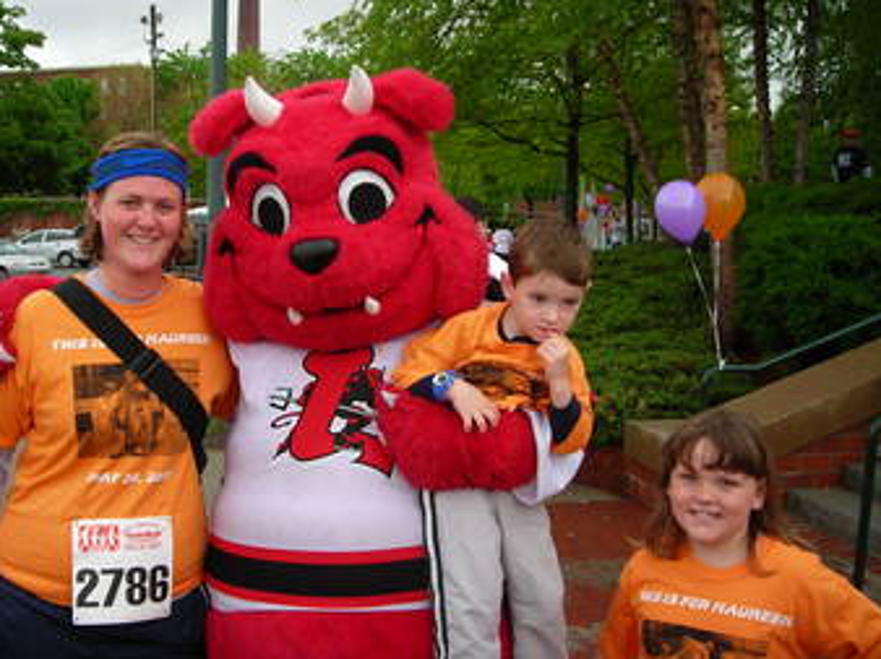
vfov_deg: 32.8
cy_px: 314
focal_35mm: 44
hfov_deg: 42.9
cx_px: 379
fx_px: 1119
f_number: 3.2
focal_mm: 6.3
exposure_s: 1/127
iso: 50
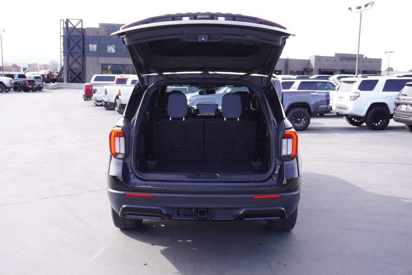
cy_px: 138
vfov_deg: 35.5
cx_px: 206
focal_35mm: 38
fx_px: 429
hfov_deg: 51.3
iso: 100
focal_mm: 25
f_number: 5.6
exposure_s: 1/80
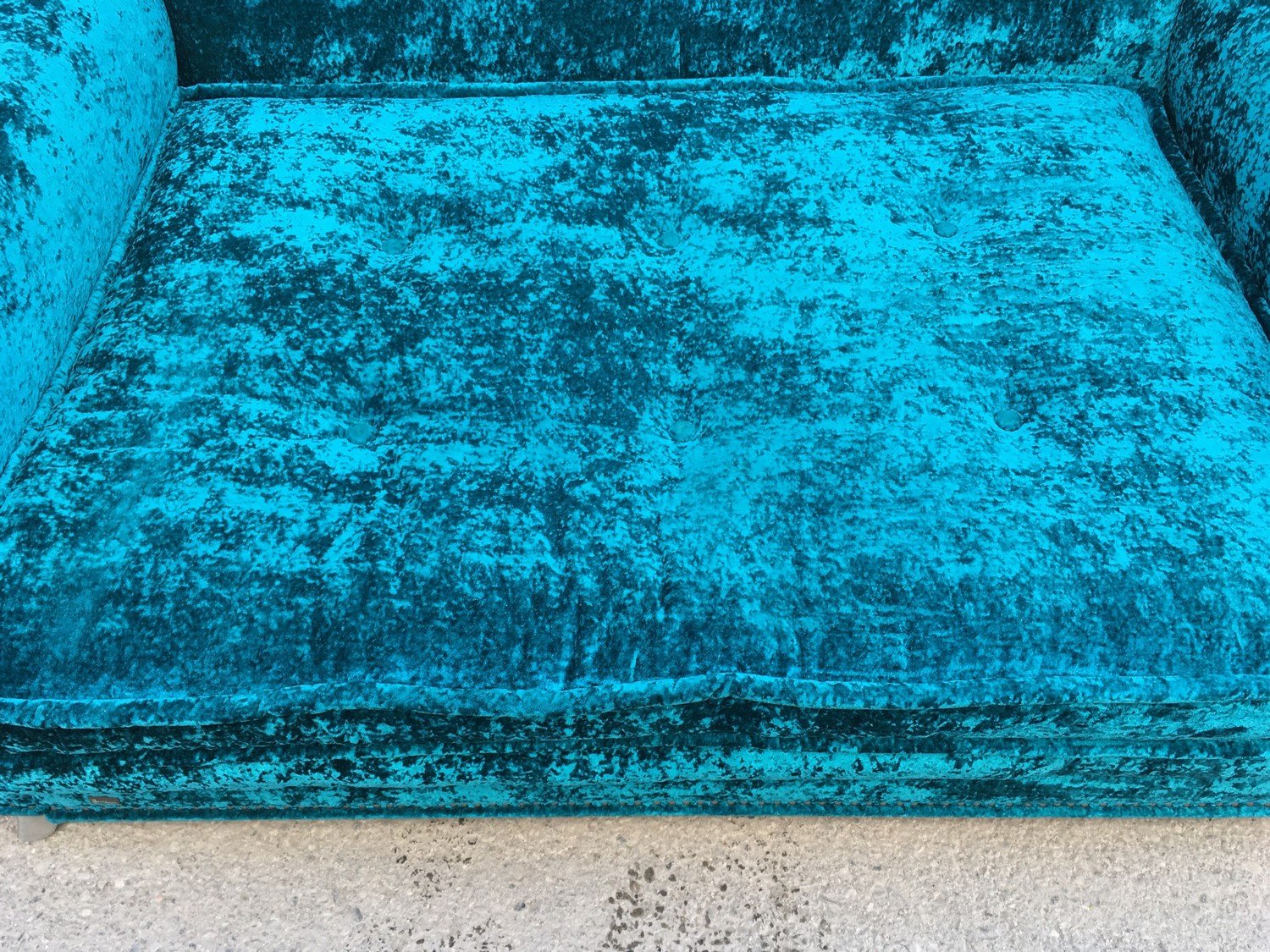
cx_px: 635
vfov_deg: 48.2
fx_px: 1064
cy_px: 476
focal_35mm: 29
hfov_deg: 61.7
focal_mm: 4.15
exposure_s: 1/117
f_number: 2.2
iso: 25
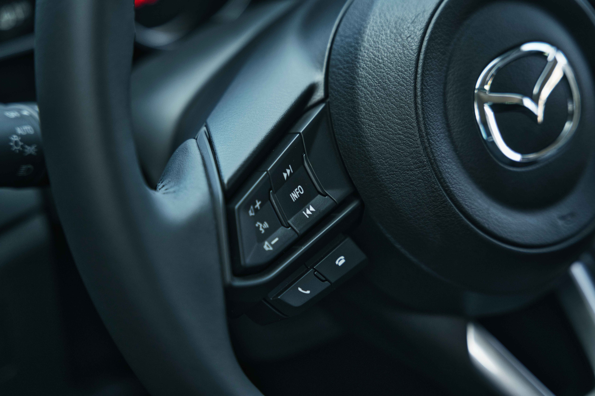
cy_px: 198
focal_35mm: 68
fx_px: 1117
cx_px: 298
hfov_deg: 29.8
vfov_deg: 20.1
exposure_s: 1/125
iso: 1000
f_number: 3.2
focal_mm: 67.6
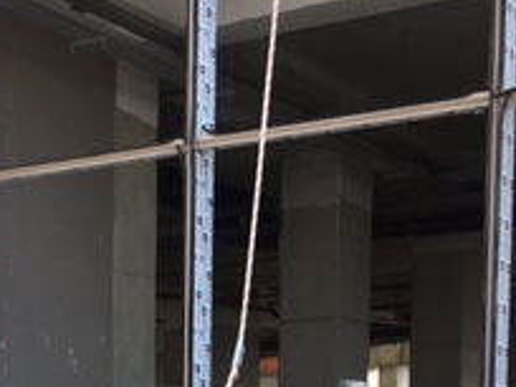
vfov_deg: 15.2
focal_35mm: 91
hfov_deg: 20.9
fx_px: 1356
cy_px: 559
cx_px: 13
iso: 25
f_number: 2.2
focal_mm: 4.15
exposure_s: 1/209
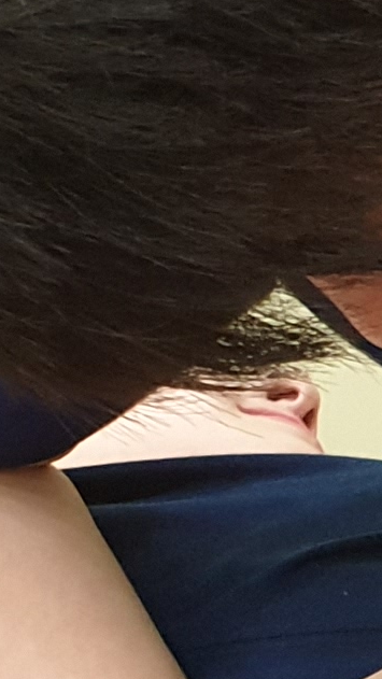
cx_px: 1399
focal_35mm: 181
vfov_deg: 11.8
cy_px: 613
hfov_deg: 5.9
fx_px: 3259
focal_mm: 4.3
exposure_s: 1/40
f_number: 2.4
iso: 320
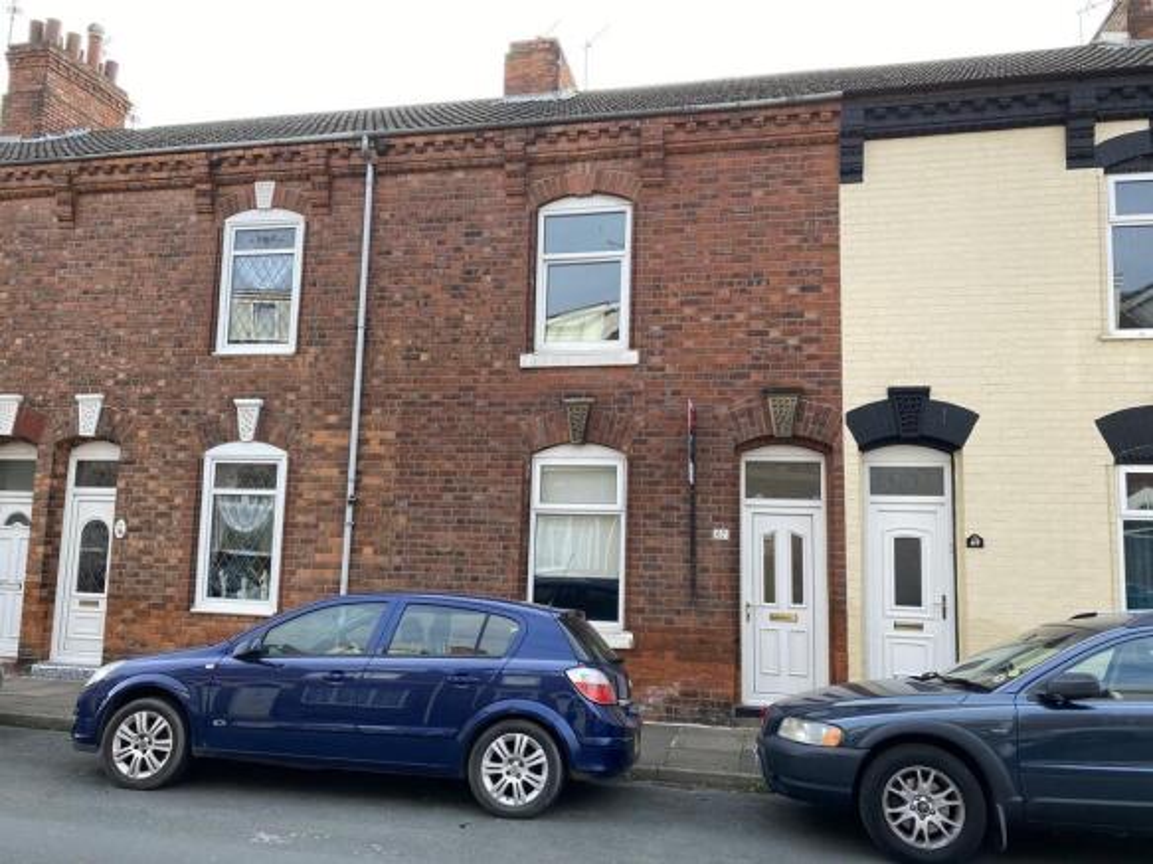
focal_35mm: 26
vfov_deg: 53.0
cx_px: 576
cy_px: 432
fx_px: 866
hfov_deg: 67.3
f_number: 1.8
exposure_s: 1/242
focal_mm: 4.25
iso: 32
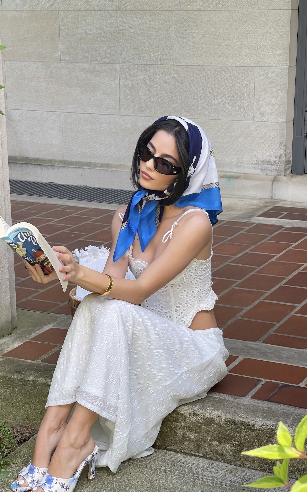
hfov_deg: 18.1
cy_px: 256
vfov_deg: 28.6
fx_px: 964
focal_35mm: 72
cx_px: 143
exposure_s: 1/117
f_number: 2.2
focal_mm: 7.5
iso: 20
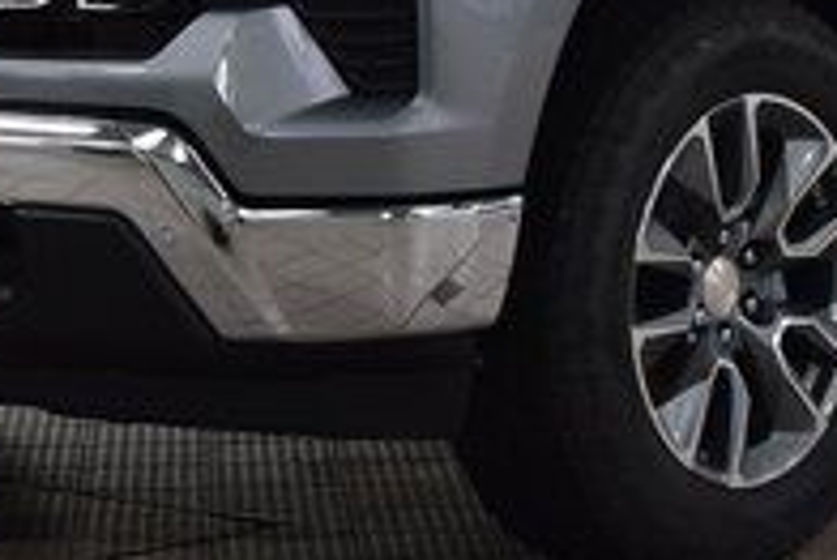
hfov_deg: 11.6
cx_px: 756
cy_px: -229
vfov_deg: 7.7
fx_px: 4095
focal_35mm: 176
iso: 1600
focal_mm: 36
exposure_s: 1/60
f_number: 7.1
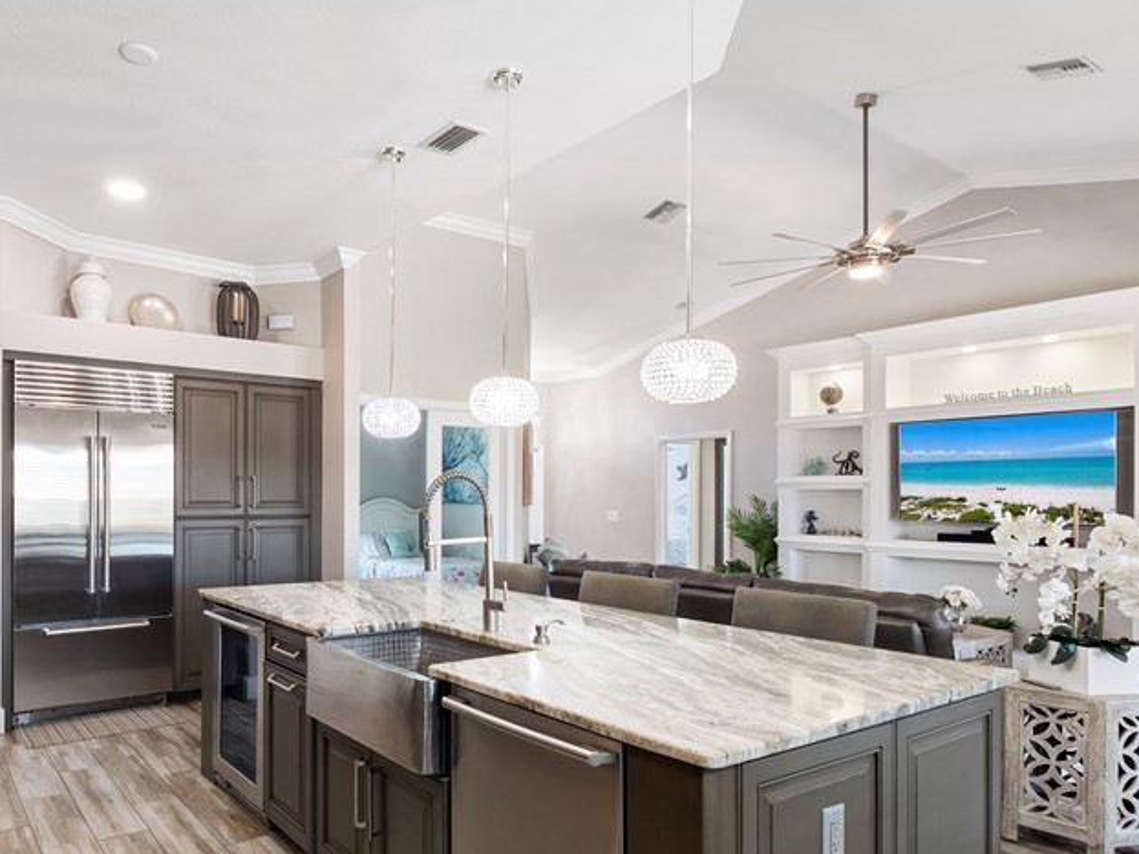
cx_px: 420
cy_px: 505
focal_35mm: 23
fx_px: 757
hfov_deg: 72.6
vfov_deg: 58.5
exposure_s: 1/3
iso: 200
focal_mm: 7
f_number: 7.1
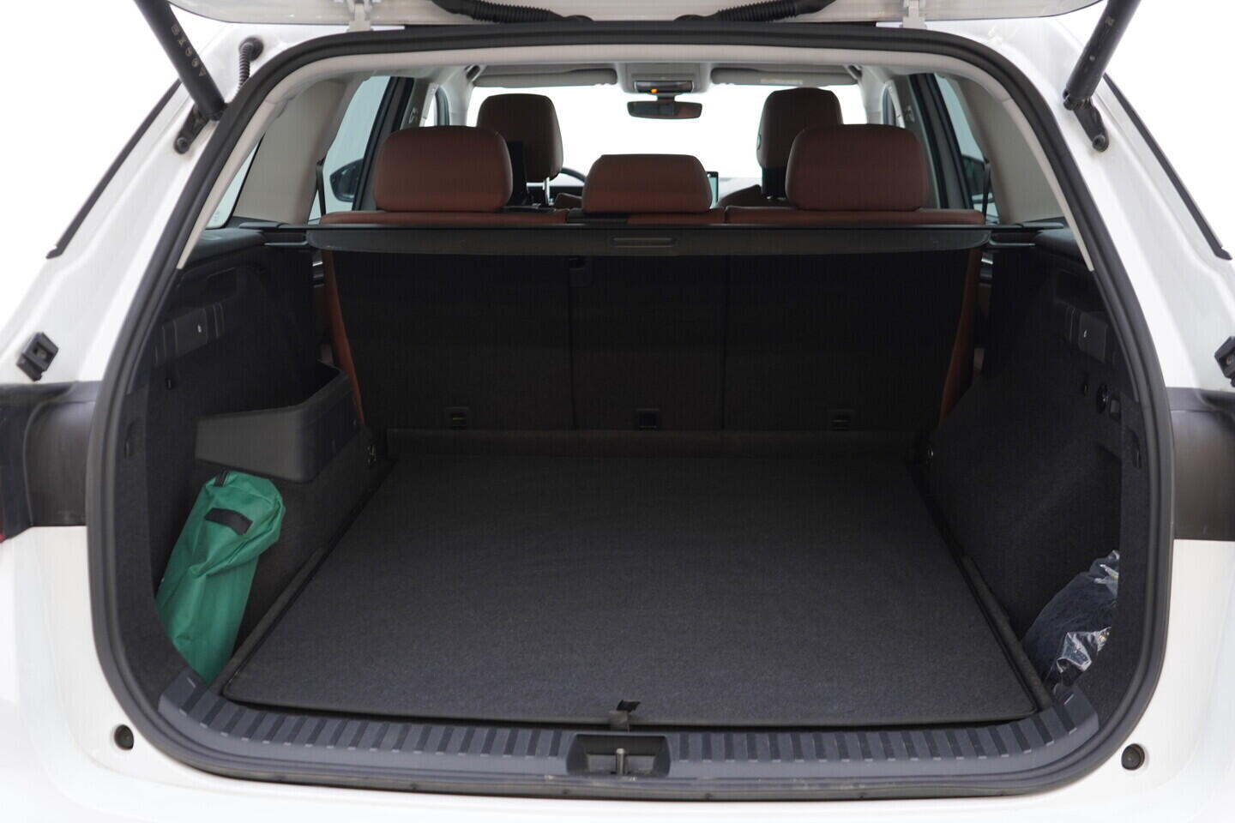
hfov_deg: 53.1
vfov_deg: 36.9
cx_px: 618
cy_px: 412
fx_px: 1235
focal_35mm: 36
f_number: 2.8
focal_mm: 24
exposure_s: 1/40
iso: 250
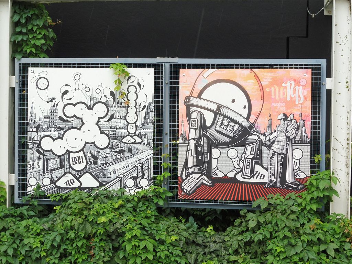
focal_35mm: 75
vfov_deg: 19.6
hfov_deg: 26.0
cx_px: 176
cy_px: 132
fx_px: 763
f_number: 5
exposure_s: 1/60
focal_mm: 13.3
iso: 160
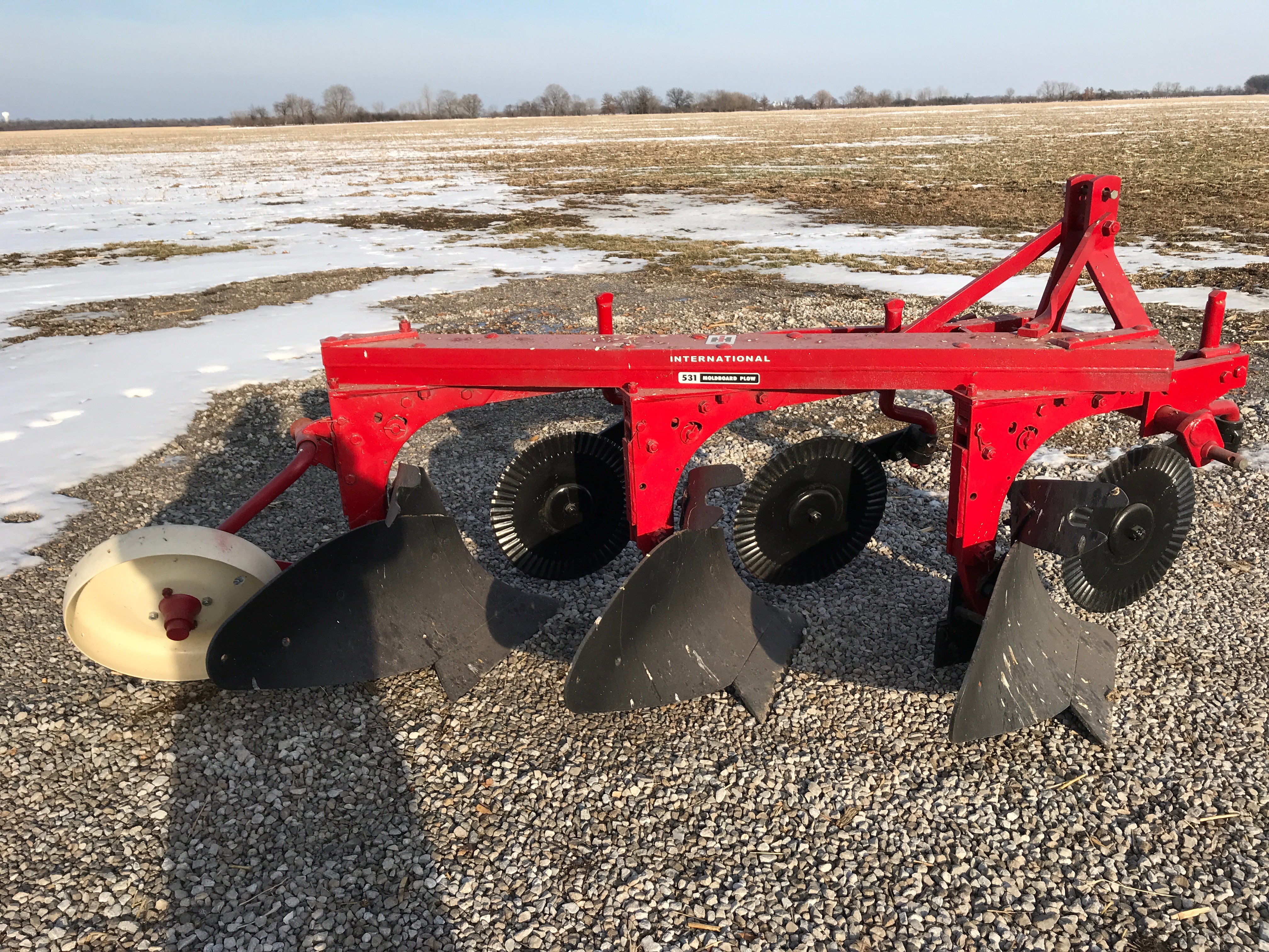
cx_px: 634
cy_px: 476
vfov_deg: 49.7
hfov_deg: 63.4
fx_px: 1026
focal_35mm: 28
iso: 20
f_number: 1.8
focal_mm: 3.99
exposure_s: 1/1808
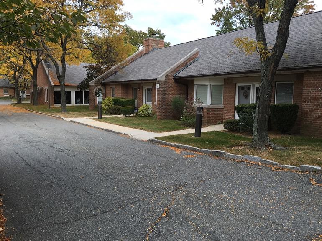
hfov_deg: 61.7
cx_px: 161
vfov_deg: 48.2
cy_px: 120
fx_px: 270
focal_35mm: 29
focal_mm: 4.15
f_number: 2.2
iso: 25
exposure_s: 1/301
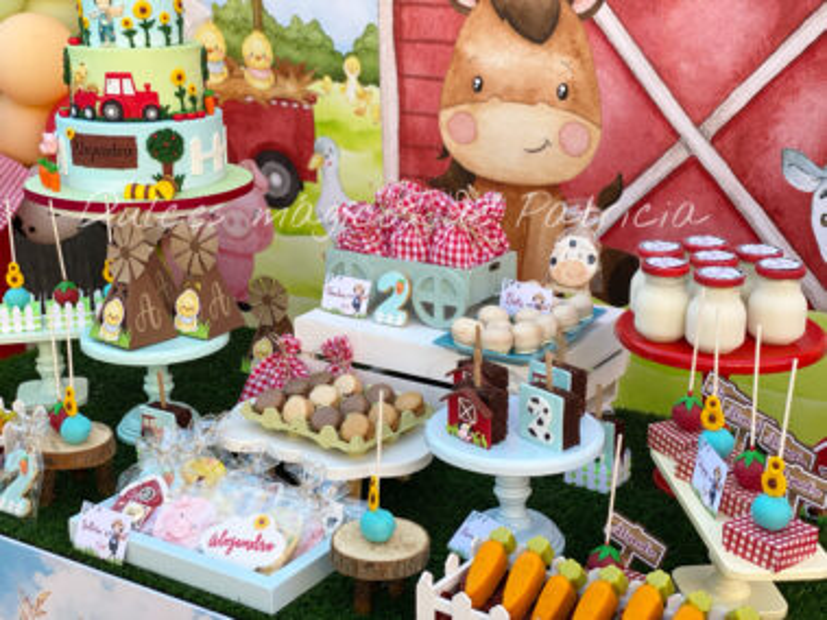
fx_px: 1242
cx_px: 414
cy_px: 310
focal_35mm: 52
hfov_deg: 36.8
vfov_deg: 28.0
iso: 20
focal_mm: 6
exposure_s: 1/163
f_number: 2
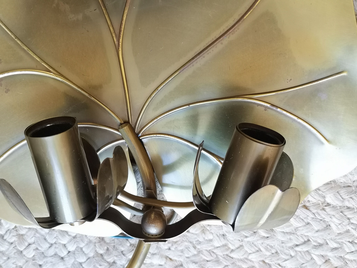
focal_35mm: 38
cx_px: 178
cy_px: 134
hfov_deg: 49.0
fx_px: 392
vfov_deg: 37.7
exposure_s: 1/33.3
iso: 160
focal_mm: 5.58
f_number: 1.8
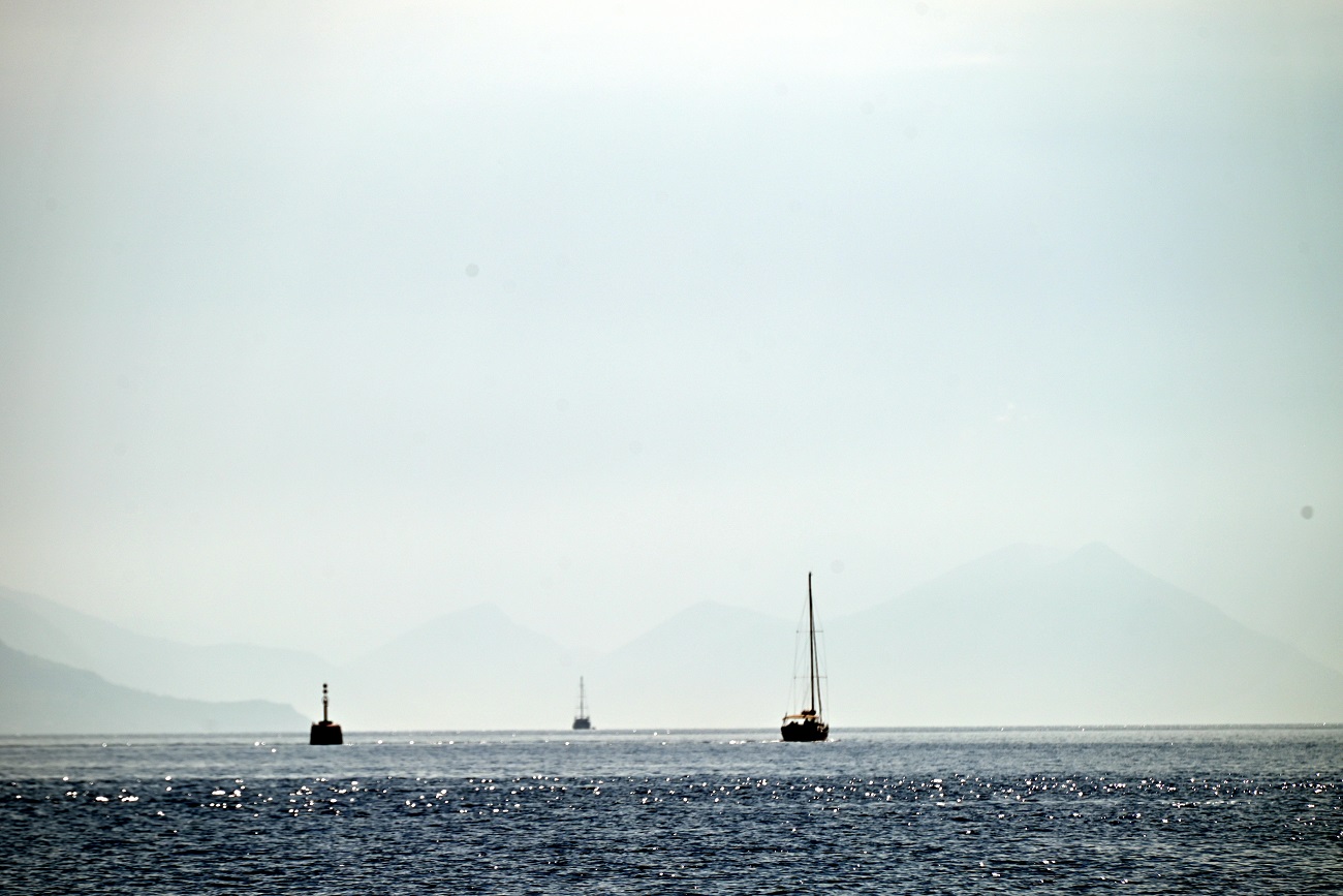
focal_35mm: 300
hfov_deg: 6.9
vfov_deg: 4.6
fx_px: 11192
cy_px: 448
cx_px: 672
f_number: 8
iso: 100
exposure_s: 1/2000
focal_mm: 300
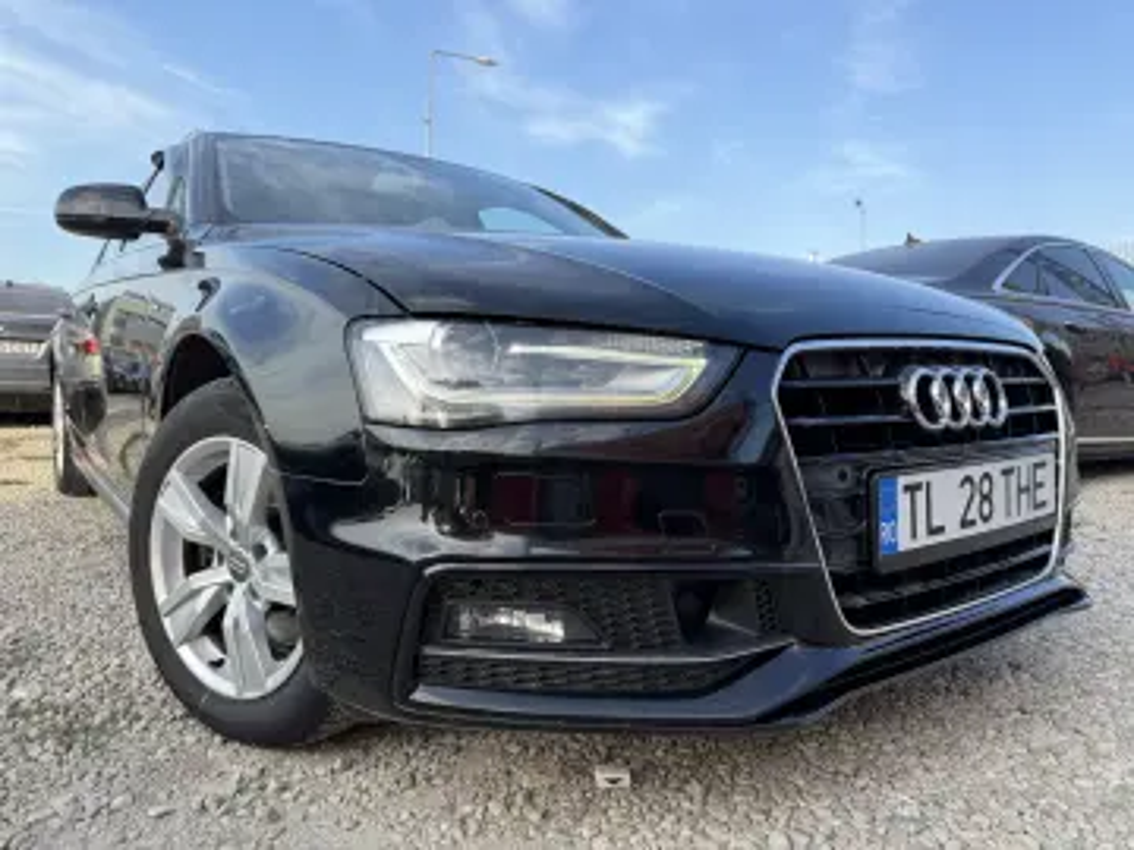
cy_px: 425
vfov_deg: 56.8
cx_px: 567
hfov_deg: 71.6
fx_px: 786
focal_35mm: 24
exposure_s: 1/575
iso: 100
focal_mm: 6.76
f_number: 1.78
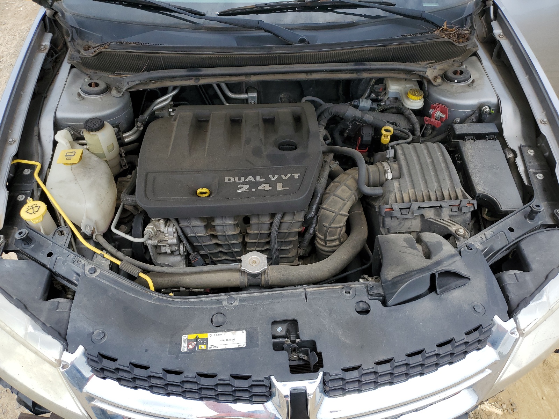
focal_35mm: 26
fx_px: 420
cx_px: 280
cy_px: 210
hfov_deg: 67.3
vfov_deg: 53.1
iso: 50
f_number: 1.5
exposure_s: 1/2000
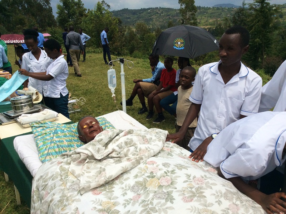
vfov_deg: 44.0
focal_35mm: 32
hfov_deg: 56.9
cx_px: 143
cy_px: 107
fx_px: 264
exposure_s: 1/3584
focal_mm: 3.3
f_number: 2.4
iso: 32
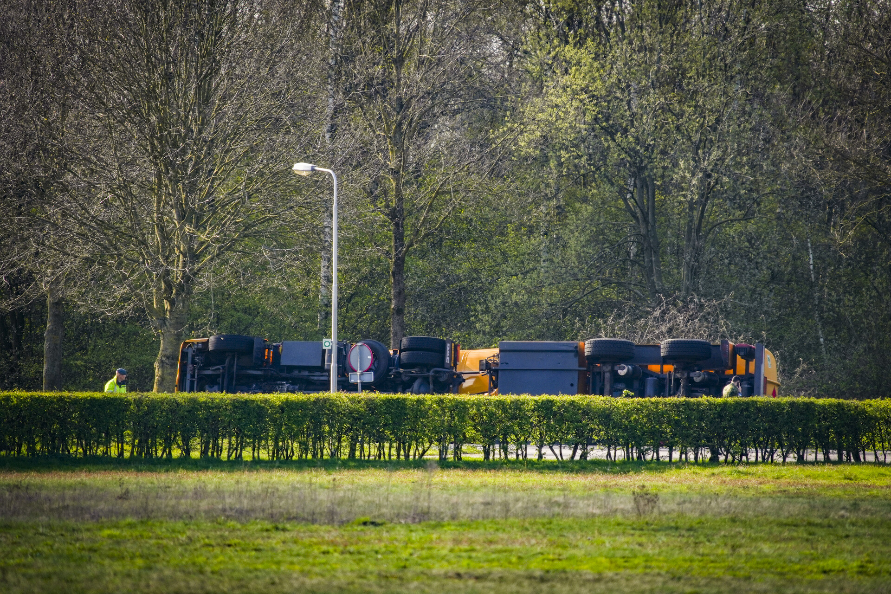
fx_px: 14849
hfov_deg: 3.4
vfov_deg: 2.3
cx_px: 446
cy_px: 297
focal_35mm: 600
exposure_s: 1/640
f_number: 6.3
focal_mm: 600
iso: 320
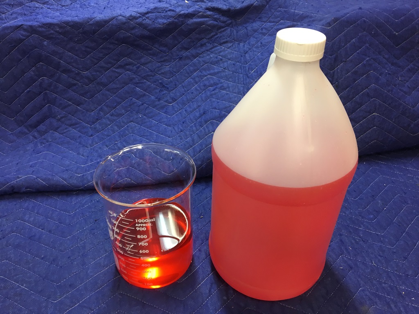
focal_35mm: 29
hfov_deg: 61.7
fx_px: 351
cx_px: 210
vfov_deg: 48.2
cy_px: 157
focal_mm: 4.15
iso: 64
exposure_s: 1/30
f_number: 2.2
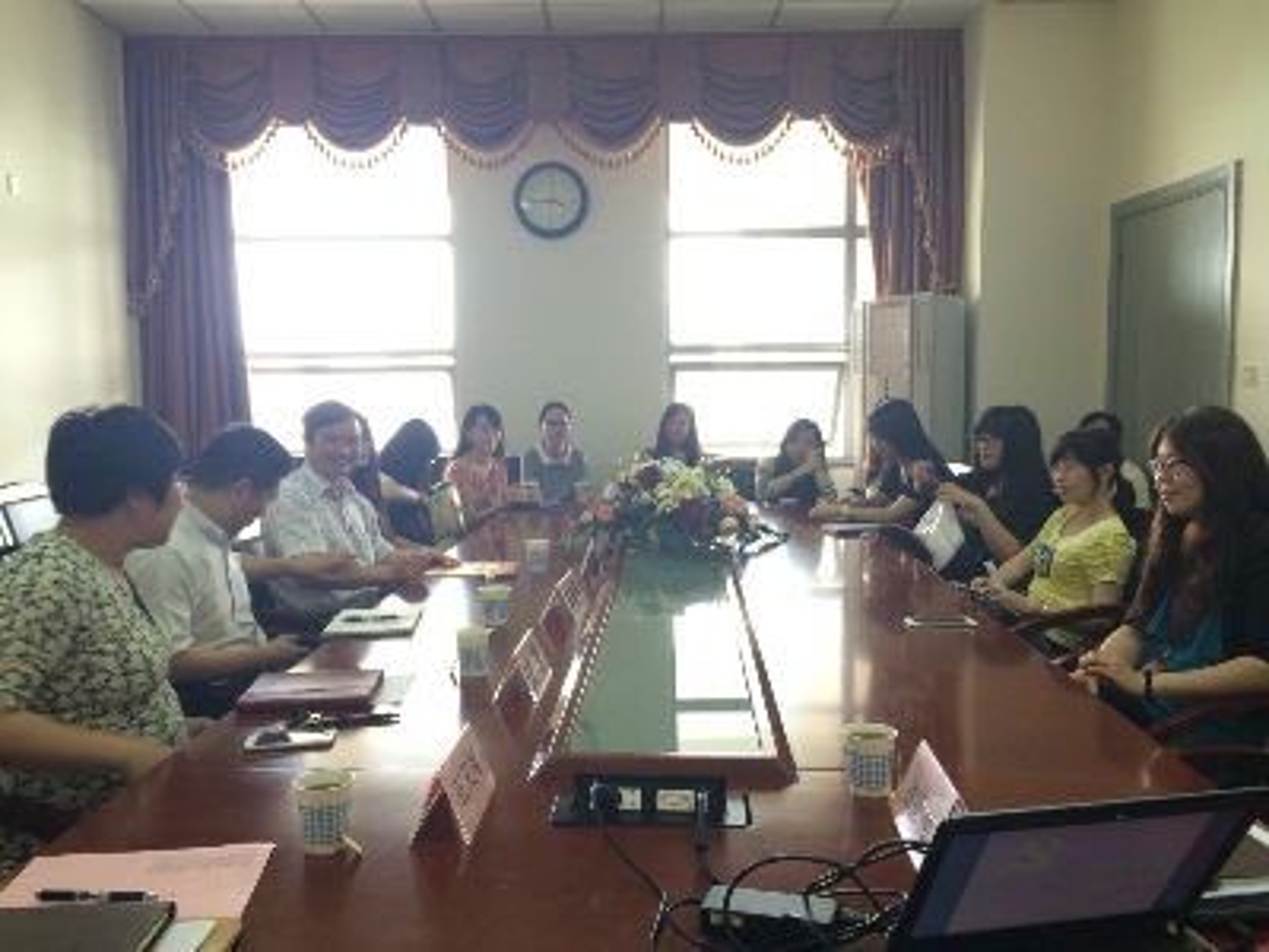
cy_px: 476
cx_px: 634
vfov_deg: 48.2
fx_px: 1063
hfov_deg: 61.7
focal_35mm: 29
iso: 80
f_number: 2.2
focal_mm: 4.15
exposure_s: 1/30
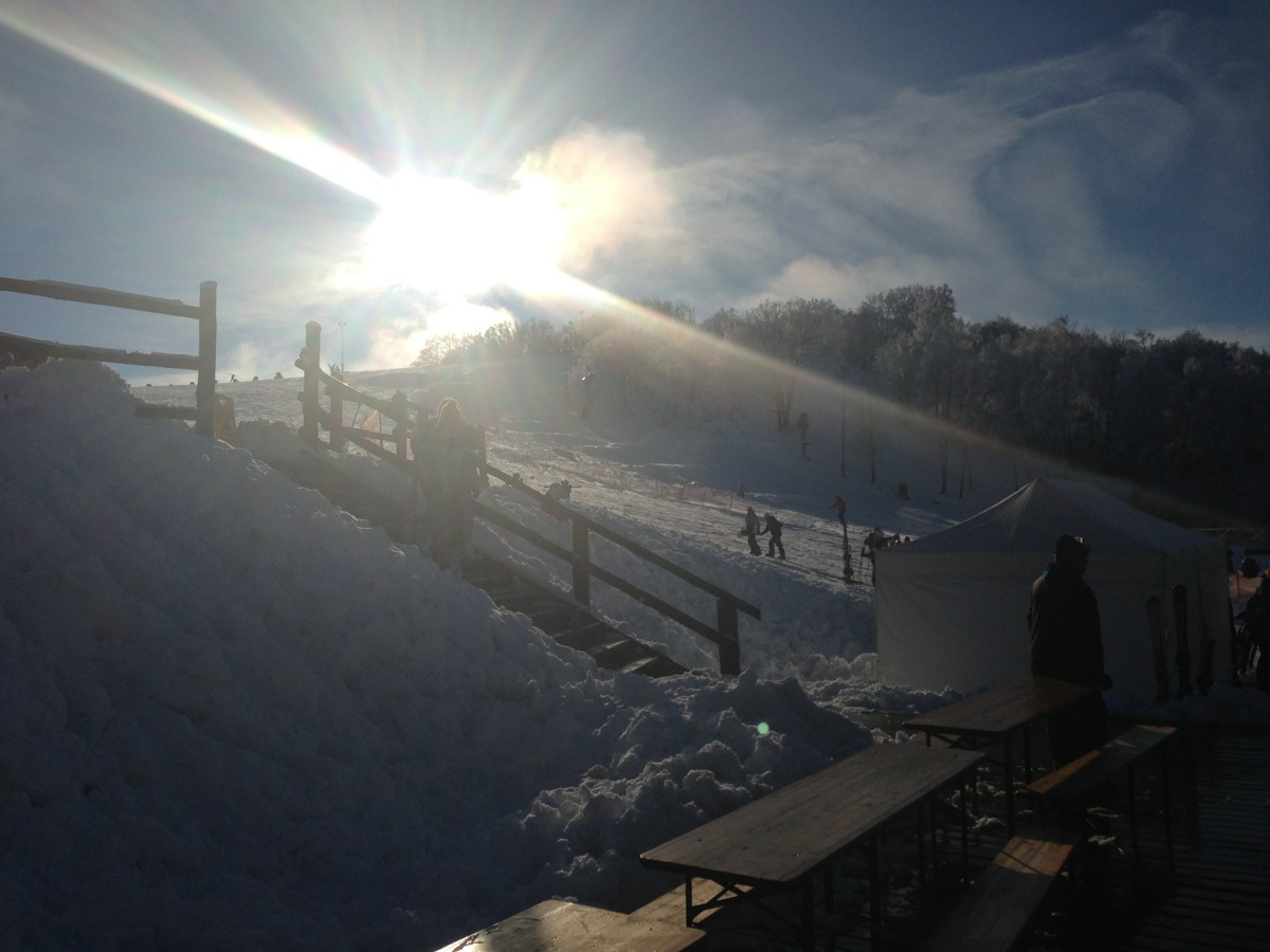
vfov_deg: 42.9
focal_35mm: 33
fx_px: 1211
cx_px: 635
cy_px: 476
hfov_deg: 55.4
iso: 50
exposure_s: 1/10870
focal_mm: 4.13
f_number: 2.4
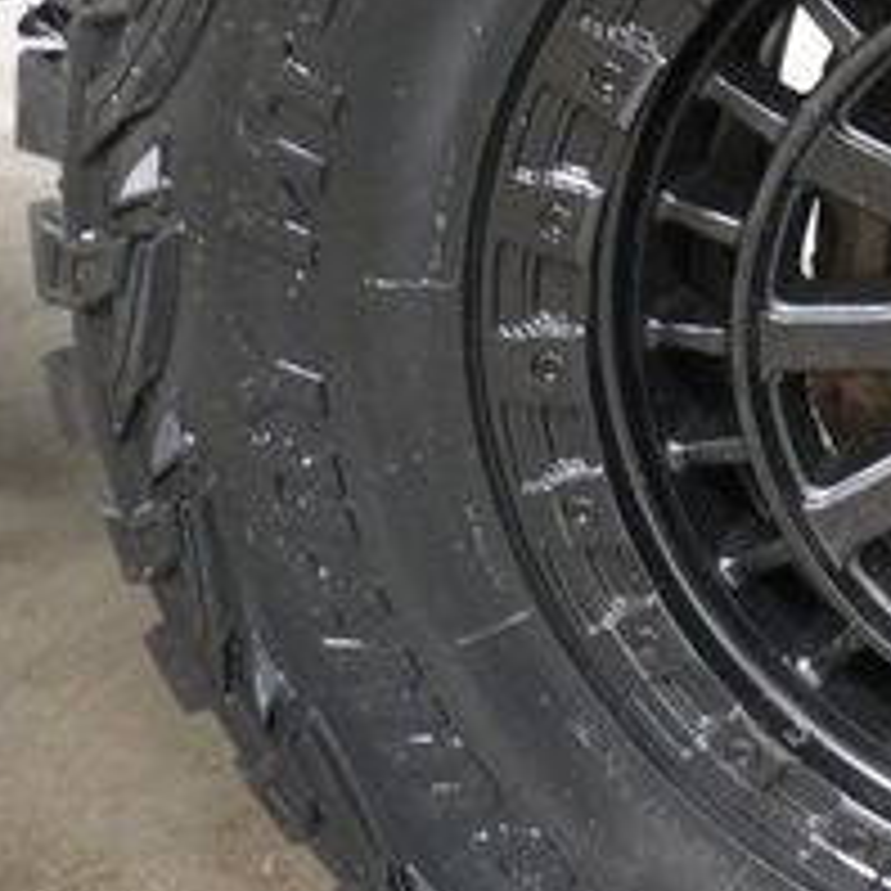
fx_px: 1922
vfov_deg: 25.9
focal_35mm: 66
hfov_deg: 22.1
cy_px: 268
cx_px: 1292
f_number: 3.5
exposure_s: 1/30
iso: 6400
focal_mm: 16
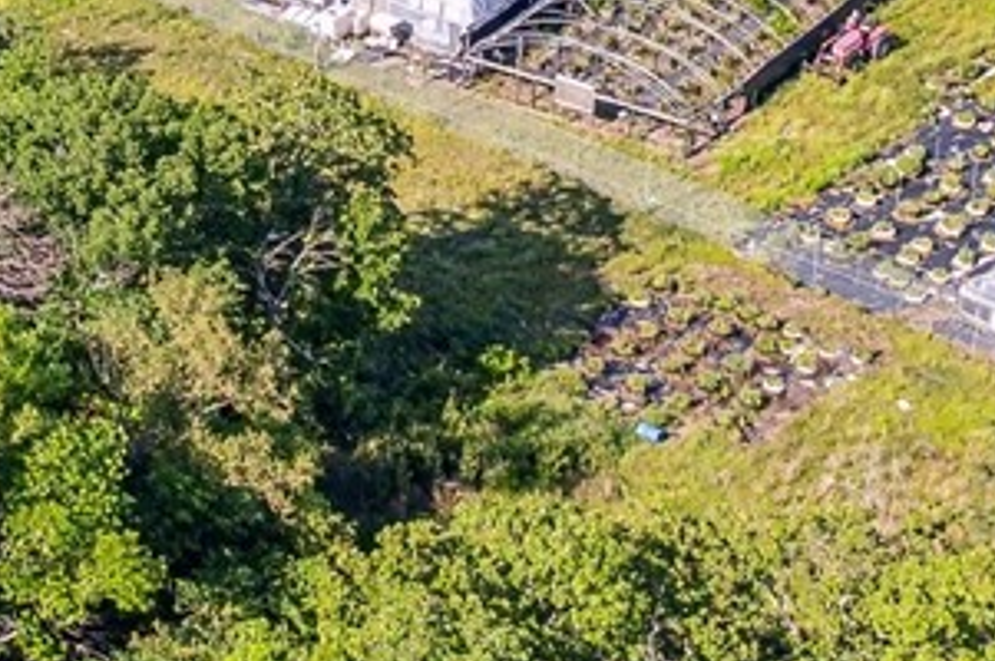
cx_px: -355
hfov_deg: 13.2
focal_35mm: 149
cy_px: -326
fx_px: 4114
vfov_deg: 9.0
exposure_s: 1/160
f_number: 2.8
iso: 100
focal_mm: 8.4
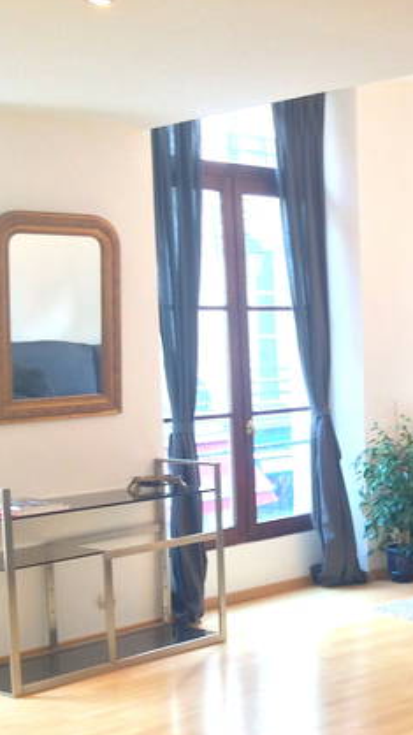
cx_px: 496
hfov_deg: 16.9
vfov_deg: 30.9
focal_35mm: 68
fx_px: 1324
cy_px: 459
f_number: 2.4
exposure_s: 1/20
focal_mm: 4.12
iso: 100
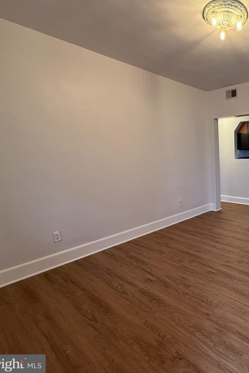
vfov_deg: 84.0
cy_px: 183
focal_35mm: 20
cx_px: 239
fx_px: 207
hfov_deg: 51.7
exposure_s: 1/120
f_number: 2.2
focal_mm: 2.22
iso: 400
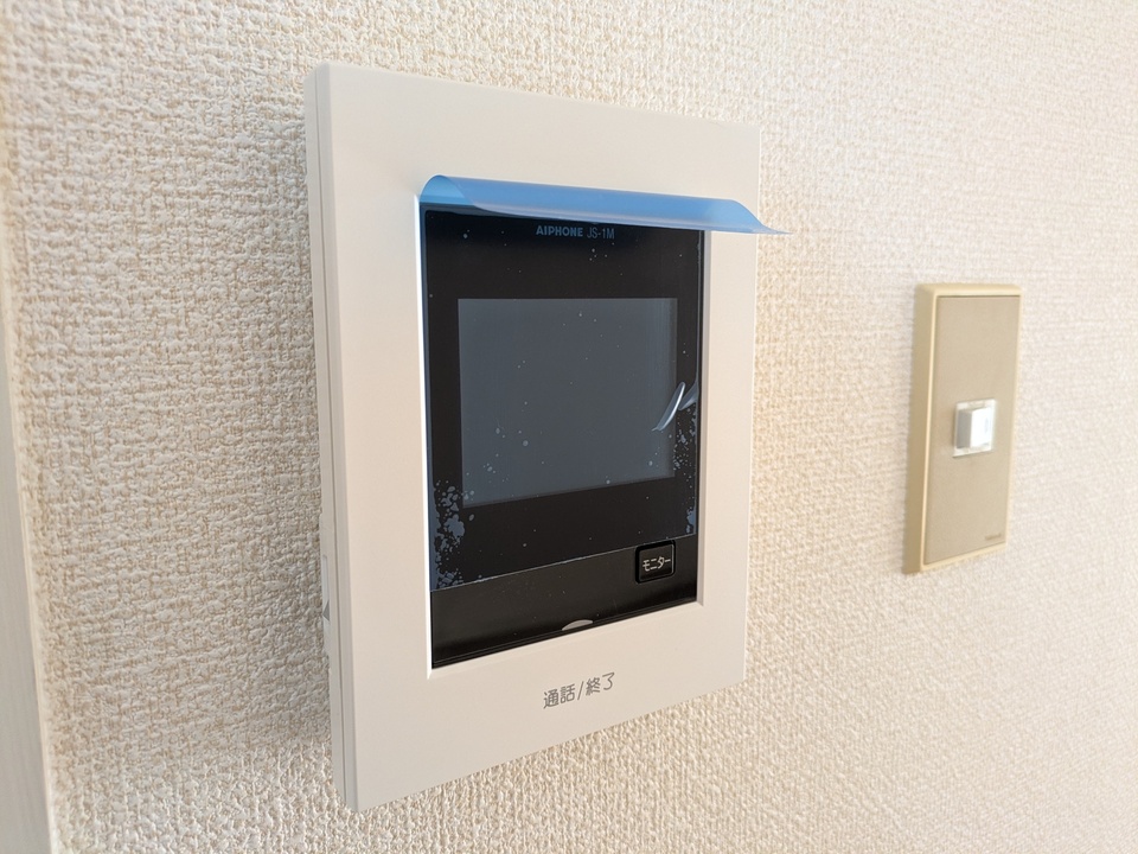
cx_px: 569
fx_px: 822
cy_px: 427
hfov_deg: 69.4
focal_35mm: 25
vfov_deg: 54.9
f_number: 1.89
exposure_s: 1/60
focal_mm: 5.43
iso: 245
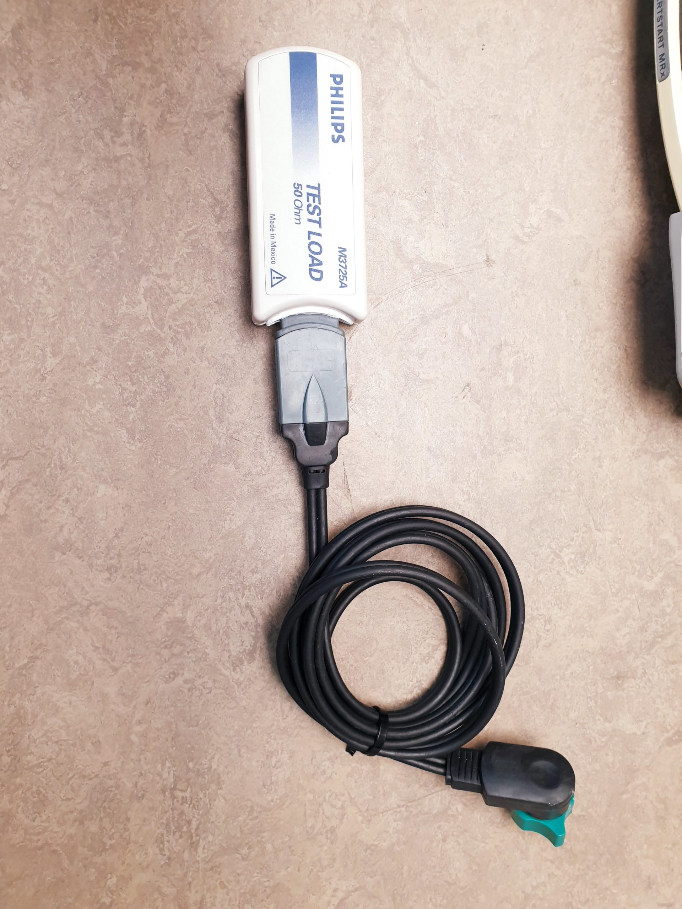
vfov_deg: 67.3
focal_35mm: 26
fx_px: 683
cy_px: 454
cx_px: 341
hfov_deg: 53.1
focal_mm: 4.3
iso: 100
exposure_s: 1/50
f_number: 2.4
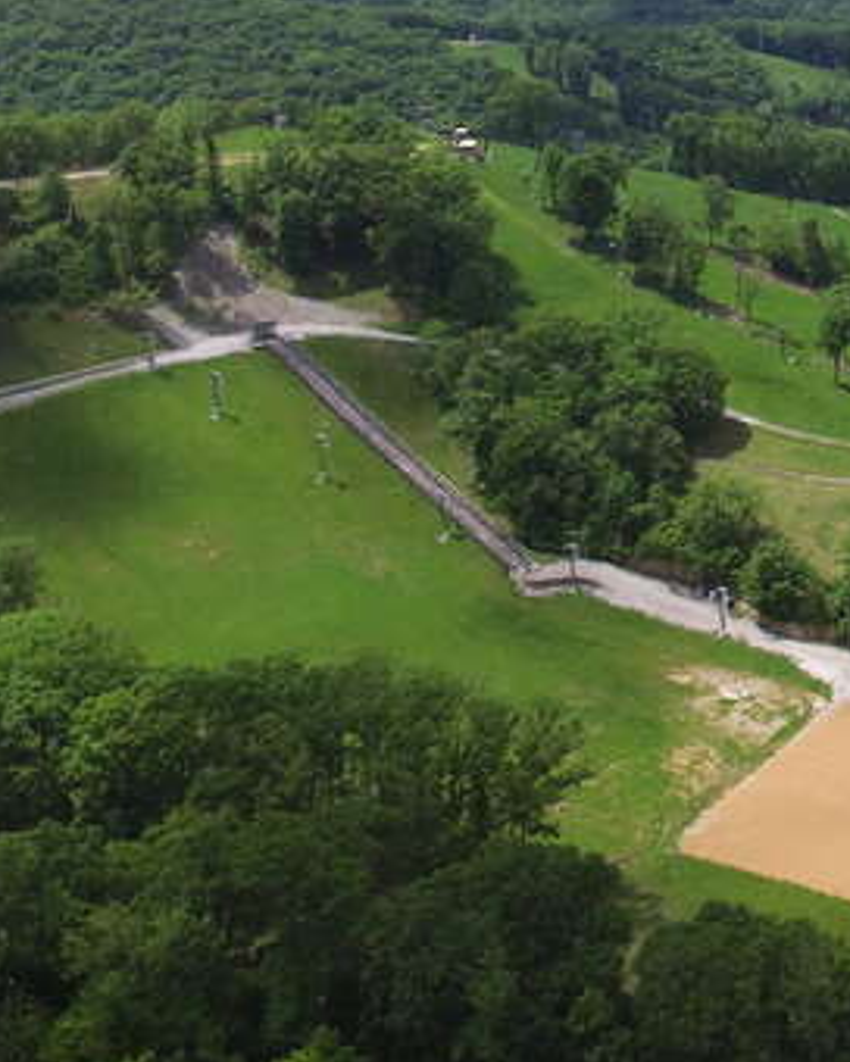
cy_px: 134
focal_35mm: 46
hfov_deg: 27.7
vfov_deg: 38.0
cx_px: 1084
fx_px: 1447
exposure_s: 1/1212
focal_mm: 3.61
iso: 100
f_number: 2.8
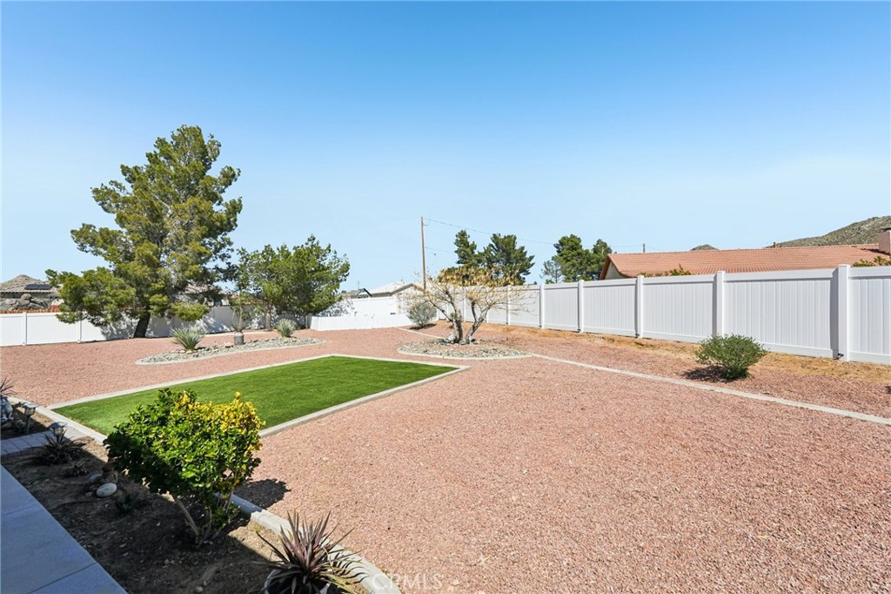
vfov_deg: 73.7
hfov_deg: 96.8
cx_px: 446
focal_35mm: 16
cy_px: 297
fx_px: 396
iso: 400
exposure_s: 1/2000
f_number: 8
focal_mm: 16
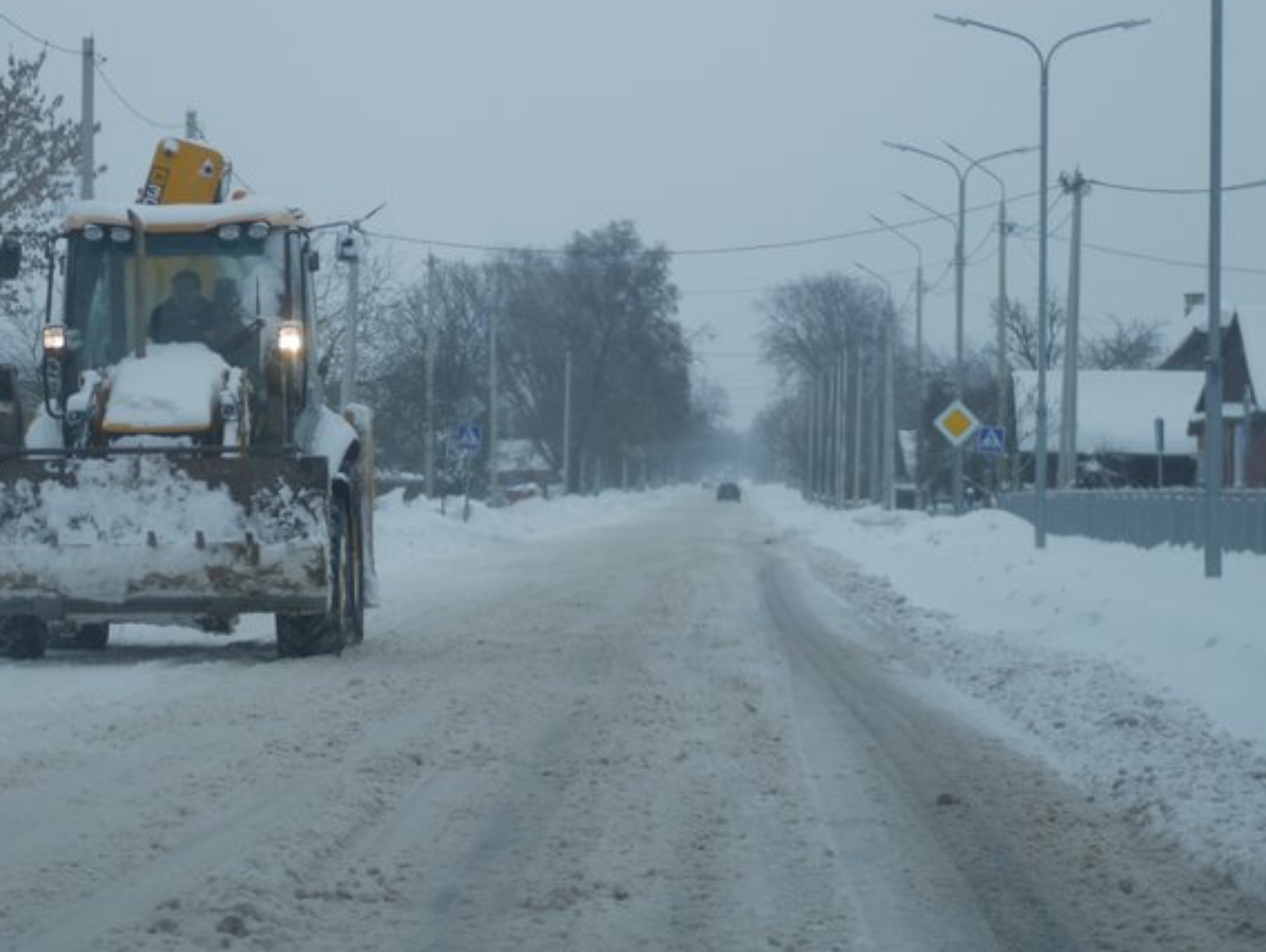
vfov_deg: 9.6
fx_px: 5674
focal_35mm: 155
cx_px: 542
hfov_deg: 12.7
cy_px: 260
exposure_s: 1/4000
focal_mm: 43
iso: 200
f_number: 1.7
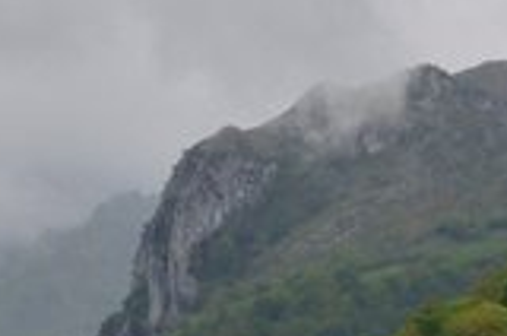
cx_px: -101
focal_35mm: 285
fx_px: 4006
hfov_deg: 7.2
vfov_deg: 4.8
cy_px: 307
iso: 400
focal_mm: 38
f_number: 10
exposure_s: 1/200
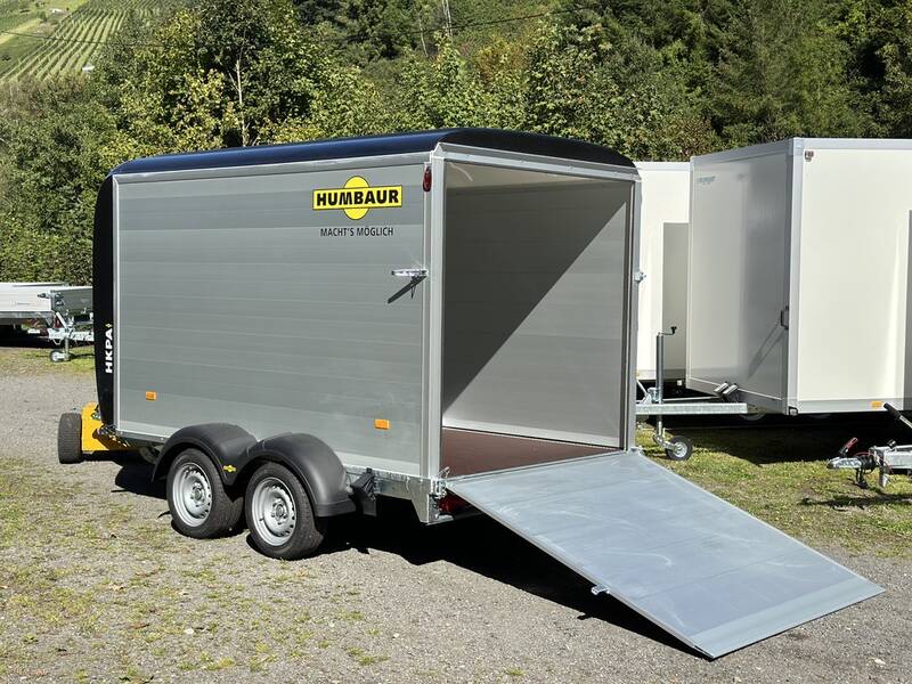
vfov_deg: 30.3
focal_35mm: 48
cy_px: 342
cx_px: 456
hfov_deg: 39.7
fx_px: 1265
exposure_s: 1/4785
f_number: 1.78
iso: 100
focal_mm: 6.86
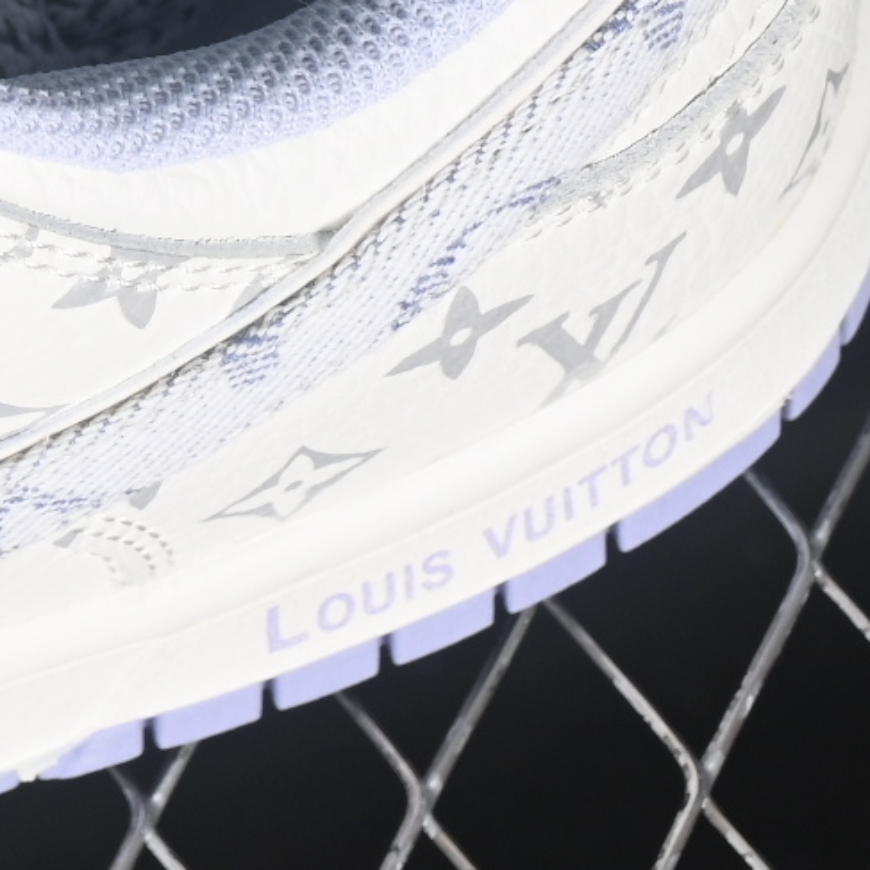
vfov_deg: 4.8
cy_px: -138
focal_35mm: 364
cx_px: -991
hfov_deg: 4.7
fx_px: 10350
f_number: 7.1
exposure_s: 1/80
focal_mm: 50
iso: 160
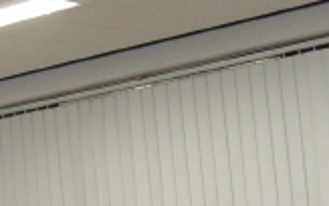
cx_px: -279
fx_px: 1310
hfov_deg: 12.9
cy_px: 283
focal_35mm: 146
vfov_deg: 8.8
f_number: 2.8
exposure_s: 1/45
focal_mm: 7.8
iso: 100
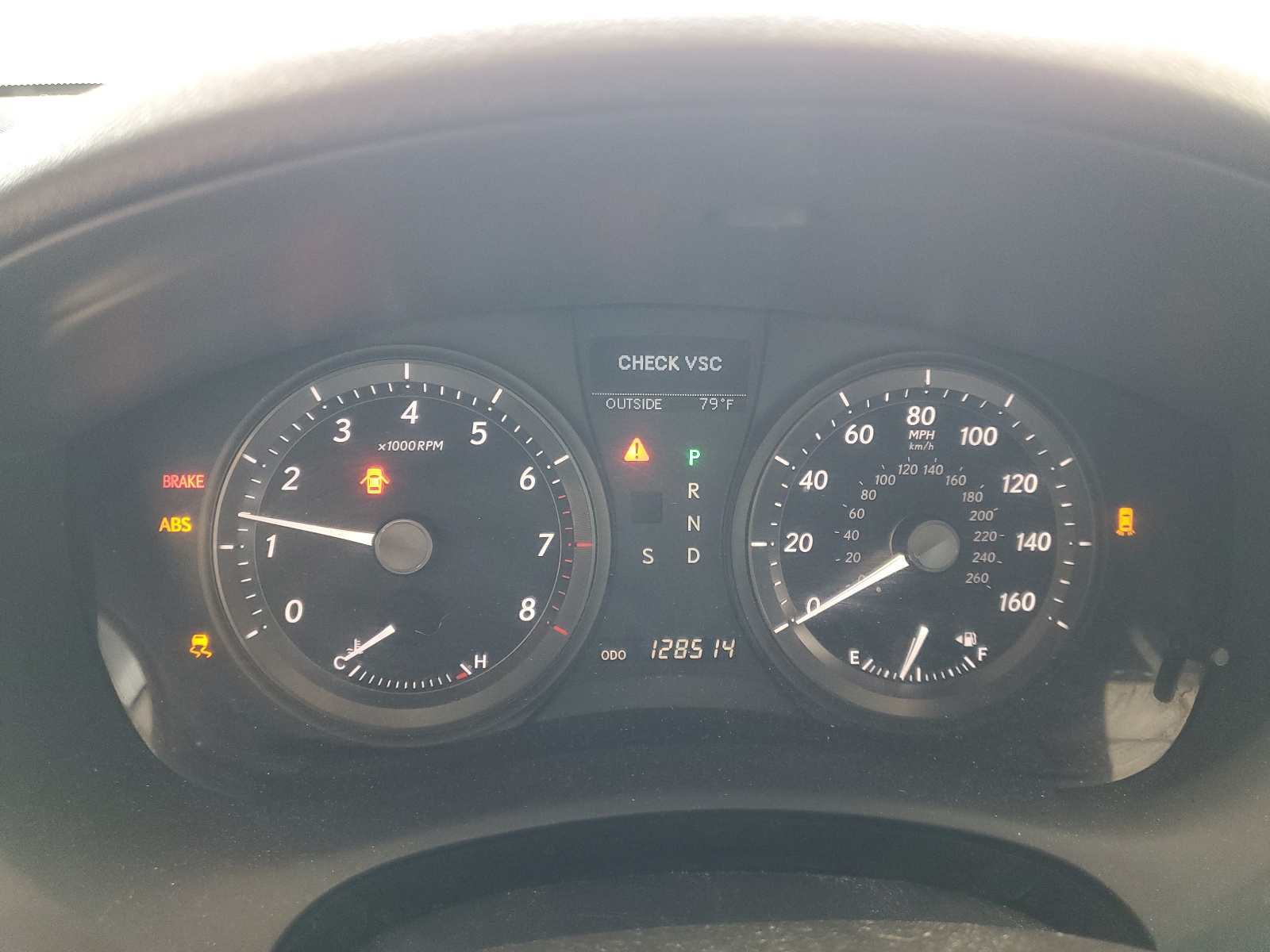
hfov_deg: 67.3
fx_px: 954
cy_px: 476
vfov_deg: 53.1
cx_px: 635
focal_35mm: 26
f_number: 1.5
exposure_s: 1/60.2
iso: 93
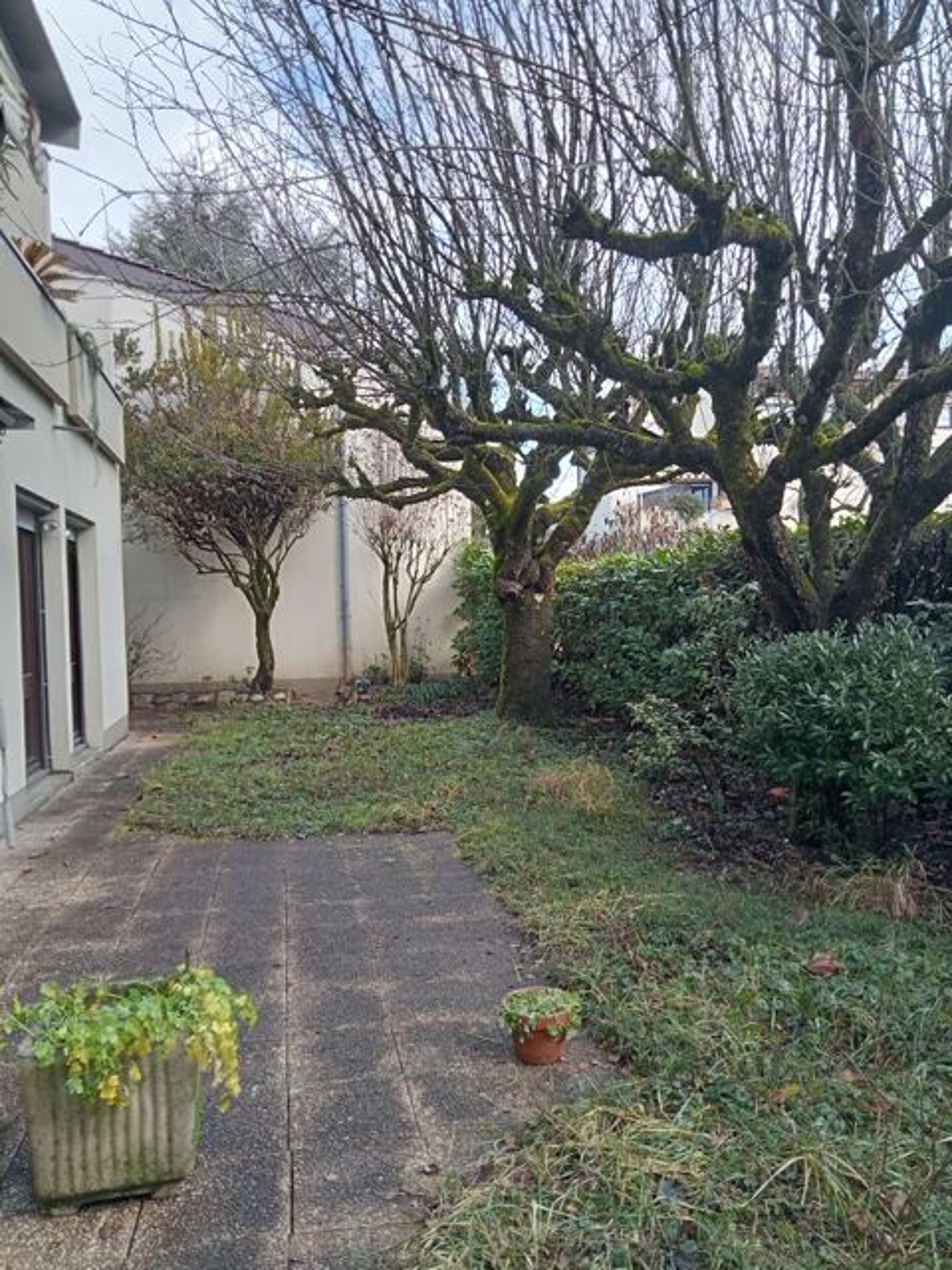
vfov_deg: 63.4
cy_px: 635
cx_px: 476
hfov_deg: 49.7
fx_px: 1027
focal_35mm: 28
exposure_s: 1/126
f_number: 2.2
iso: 100
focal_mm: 3.46
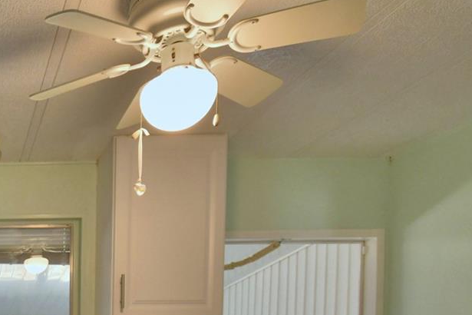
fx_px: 511
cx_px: -40
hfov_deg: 40.6
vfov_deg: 29.4
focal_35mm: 39
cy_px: 380
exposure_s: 1/50
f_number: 4.5
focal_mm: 10
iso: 400
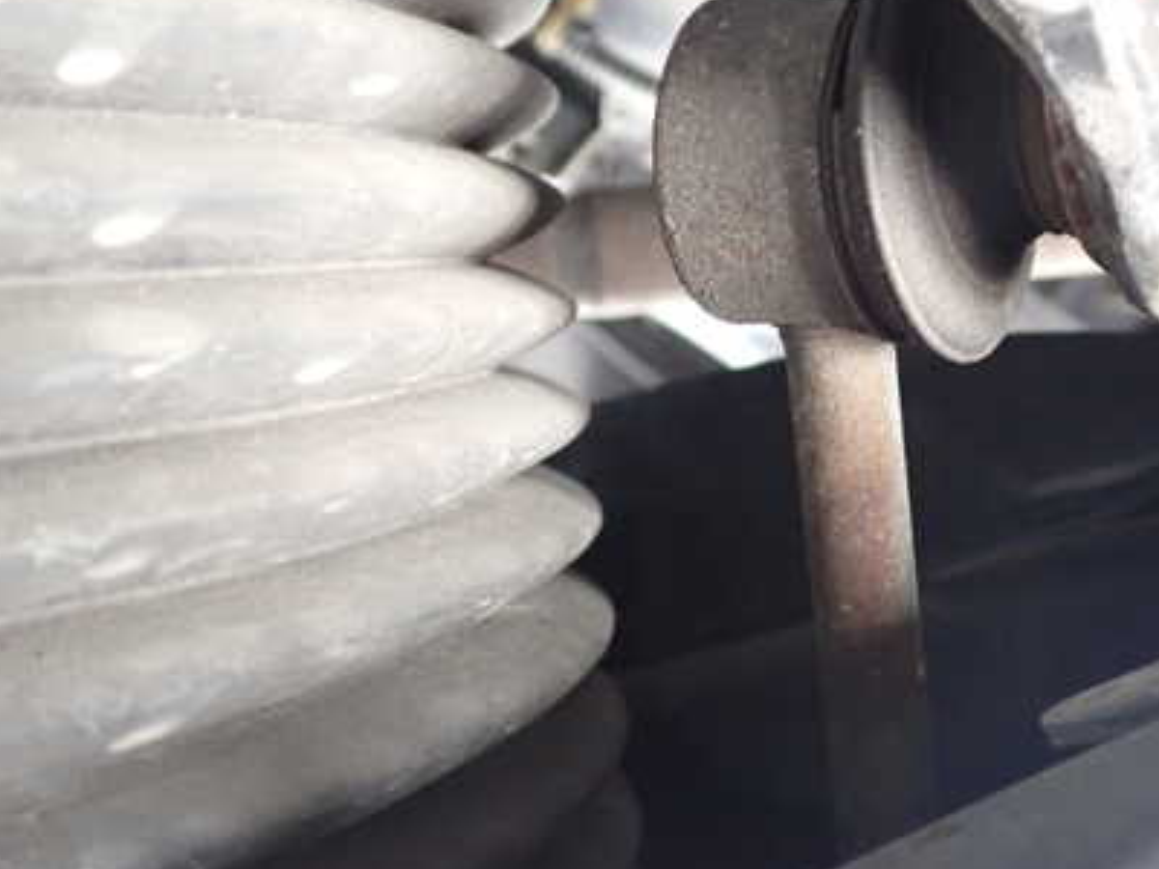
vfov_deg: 26.9
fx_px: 1808
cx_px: 846
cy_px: 307
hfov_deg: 34.9
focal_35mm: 54
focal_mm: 6.37
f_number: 2.5
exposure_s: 1/25
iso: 800
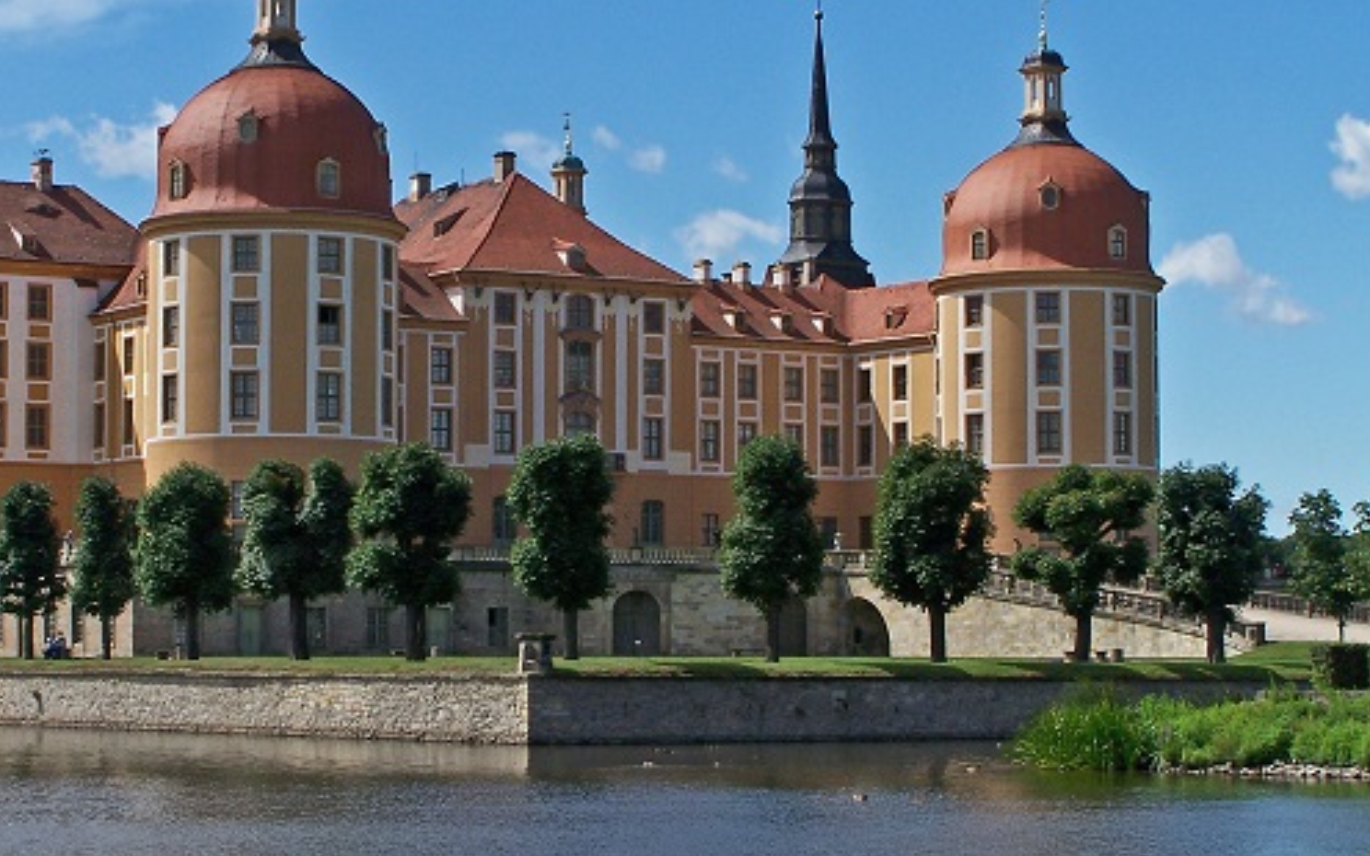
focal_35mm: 93
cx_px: 525
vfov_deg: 14.0
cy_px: 335
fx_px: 3472
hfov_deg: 22.3
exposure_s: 1/1000
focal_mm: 11.1
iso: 100
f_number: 4.5
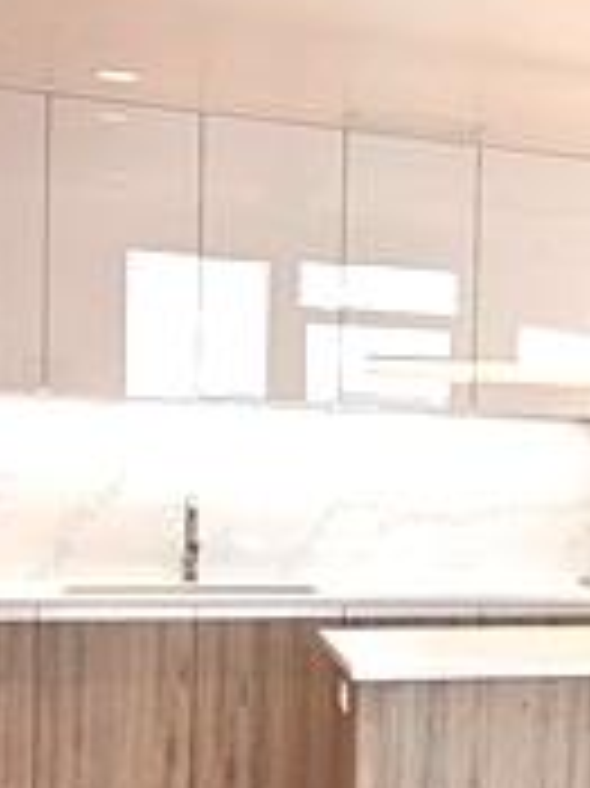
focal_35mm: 76
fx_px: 1729
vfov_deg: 25.5
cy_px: 527
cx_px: 1387
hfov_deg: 14.0
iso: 50
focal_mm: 2.2
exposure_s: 1/60
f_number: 2.2
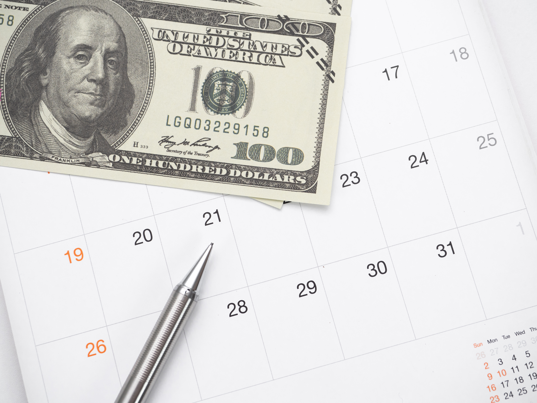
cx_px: 268
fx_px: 869
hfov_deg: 34.3
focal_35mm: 56
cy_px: 202
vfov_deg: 26.1
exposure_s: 1/125
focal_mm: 28
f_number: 4
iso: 200
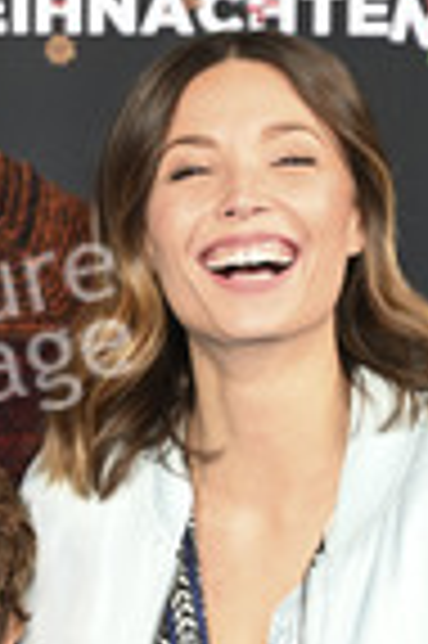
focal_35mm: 171
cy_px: 576
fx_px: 3057
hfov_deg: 8.0
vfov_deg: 12.0
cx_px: 32
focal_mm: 61
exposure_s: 1/125
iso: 500
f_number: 2.8
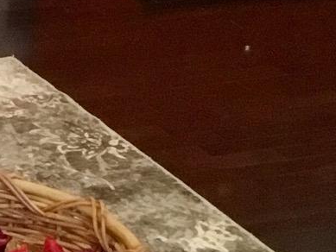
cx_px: -376
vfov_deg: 8.8
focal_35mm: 163
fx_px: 1583
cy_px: -150
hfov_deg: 10.9
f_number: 2.4
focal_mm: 3.3
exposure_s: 1/30
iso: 200
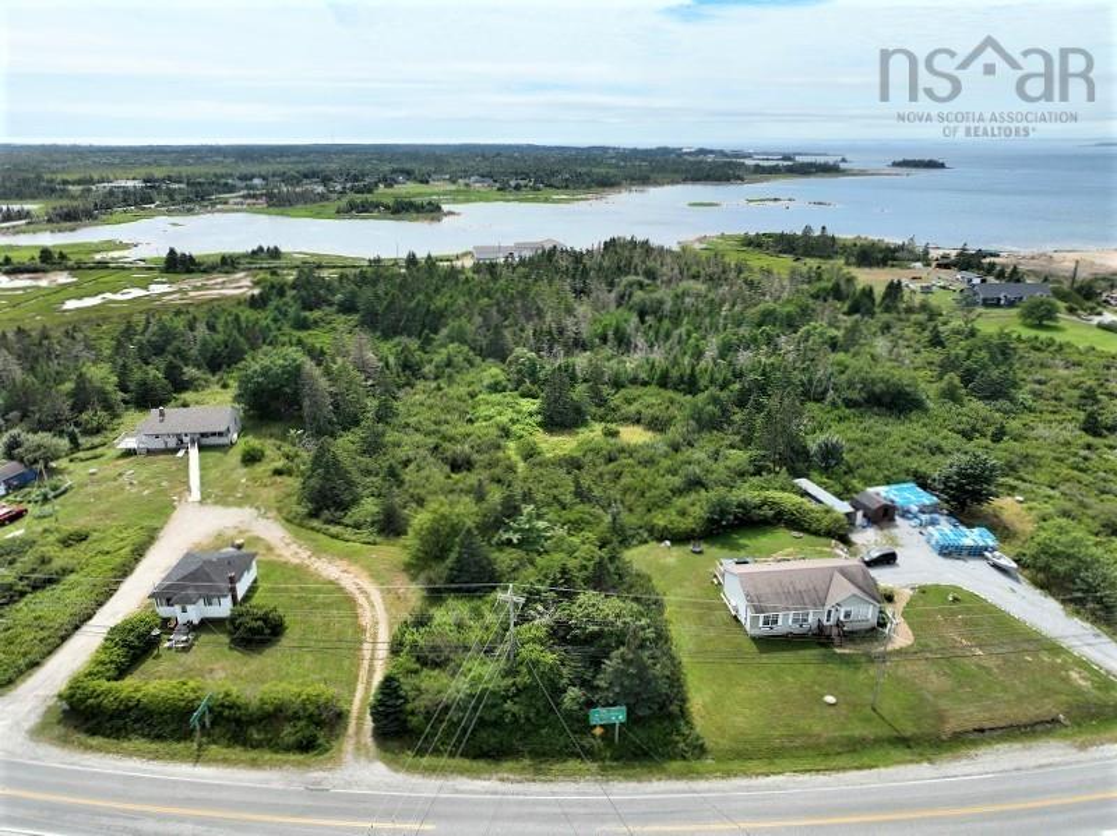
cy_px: 418
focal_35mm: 24
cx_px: 558
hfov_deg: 71.6
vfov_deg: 56.8
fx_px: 774
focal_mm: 12.29
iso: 200
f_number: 2.8
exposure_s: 1/500
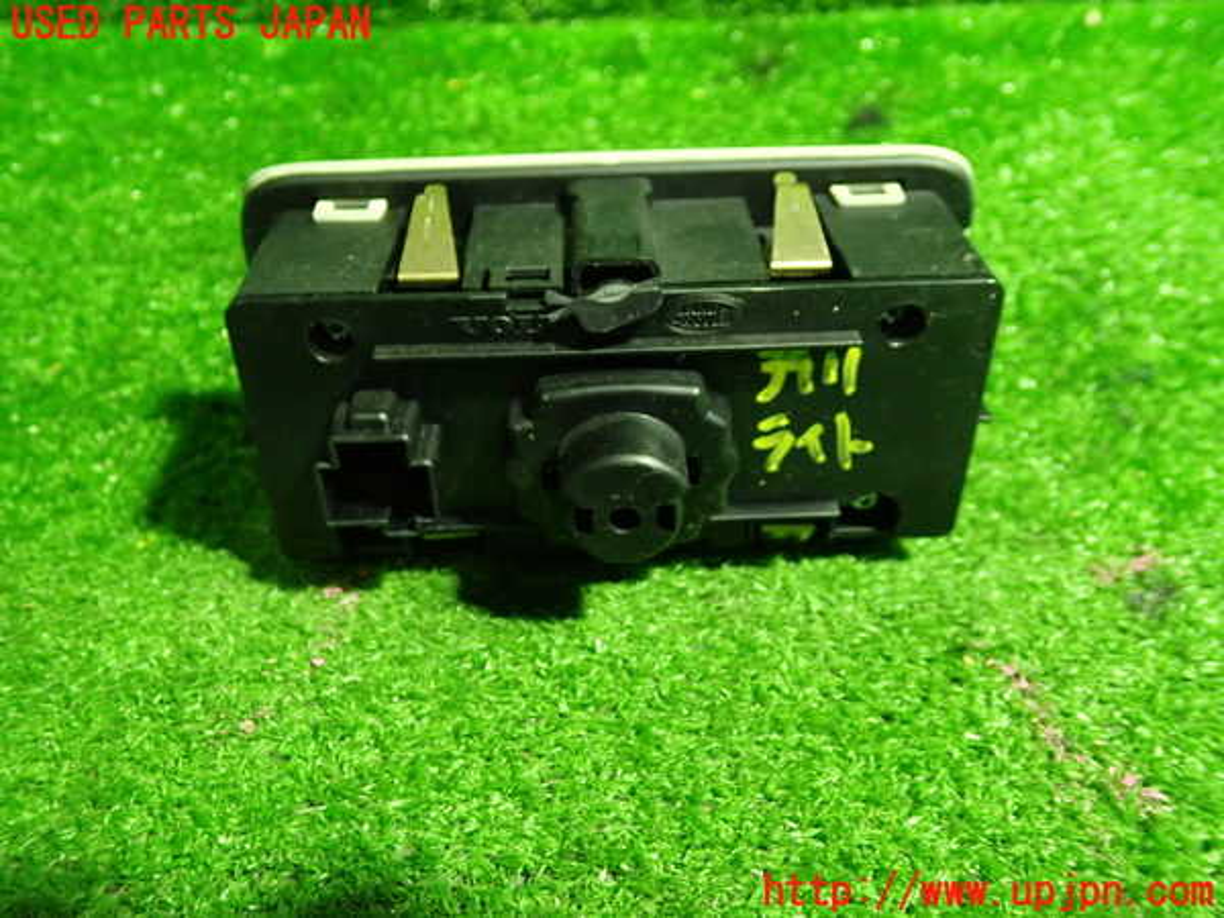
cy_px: 459
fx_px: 1061
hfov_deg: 60.0
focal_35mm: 30
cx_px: 612
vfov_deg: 46.8
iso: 640
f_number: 2.3
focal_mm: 5.4
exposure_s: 1/30
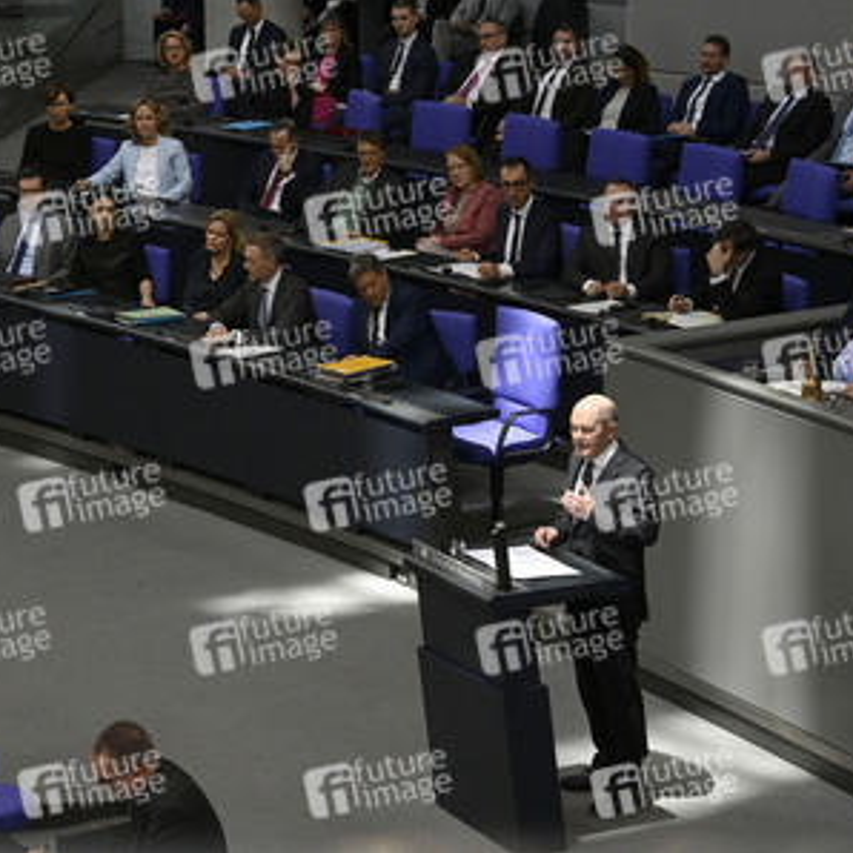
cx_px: 302
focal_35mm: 126
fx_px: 3513
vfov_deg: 13.8
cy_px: 426
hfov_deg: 13.8
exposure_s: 1/320
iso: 5000
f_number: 13
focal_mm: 98
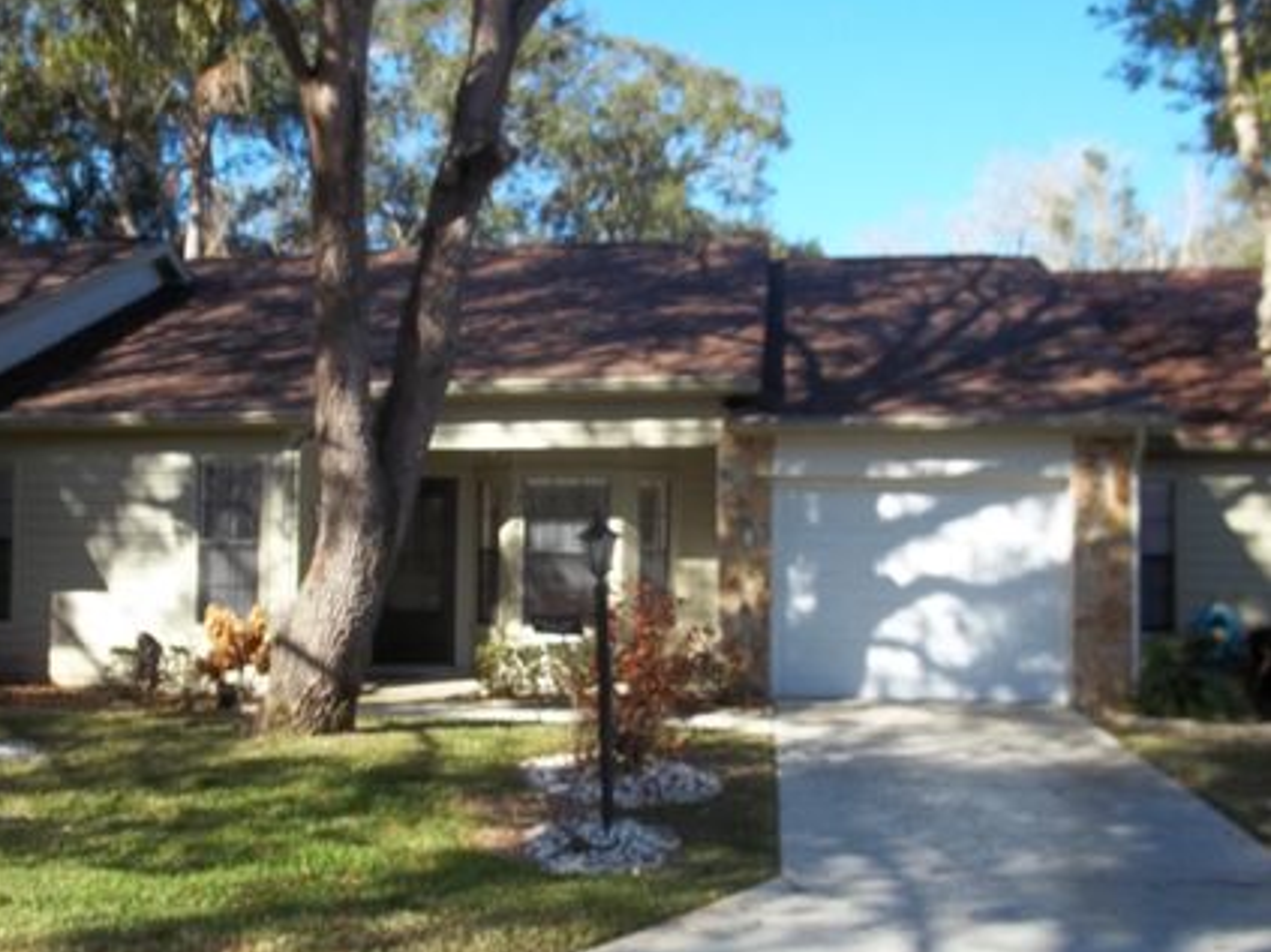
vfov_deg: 36.8
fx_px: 1432
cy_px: 485
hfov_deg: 47.7
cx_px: 523
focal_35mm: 39
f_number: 3.3
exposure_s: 1/320
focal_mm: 5.9
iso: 64
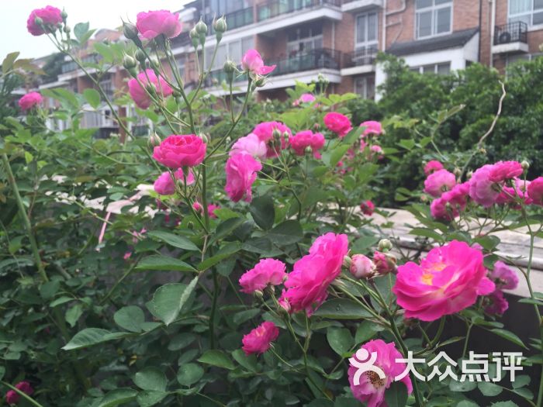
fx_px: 455
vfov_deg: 48.2
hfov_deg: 61.7
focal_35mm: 29
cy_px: 204
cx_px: 272
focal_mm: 4.15
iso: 32
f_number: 2.2
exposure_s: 1/143
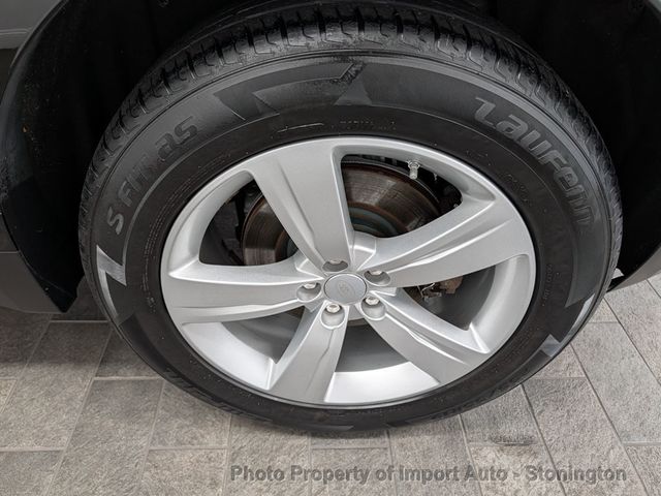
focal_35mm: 24
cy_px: 248
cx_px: 330
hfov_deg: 71.6
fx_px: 458
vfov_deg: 56.8
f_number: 1.68
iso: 233
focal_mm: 6.9
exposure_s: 1/60
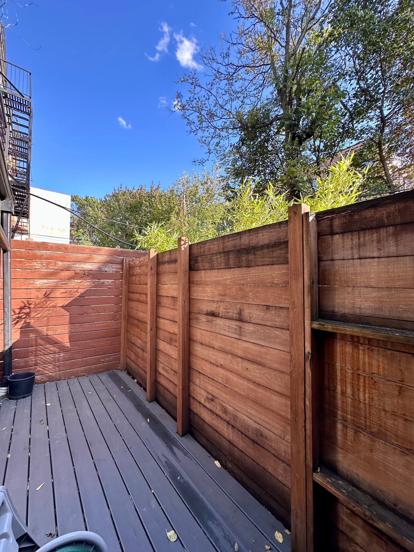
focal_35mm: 14
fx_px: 223
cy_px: 276
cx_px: 207
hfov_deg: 85.7
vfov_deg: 102.1
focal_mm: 2.22
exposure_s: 1/162
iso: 40
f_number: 2.2
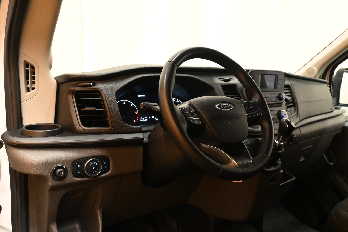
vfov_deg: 42.6
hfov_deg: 60.7
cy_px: 116
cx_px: 174
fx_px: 297
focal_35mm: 31
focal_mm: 20.5
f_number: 8
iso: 5600
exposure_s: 1/30
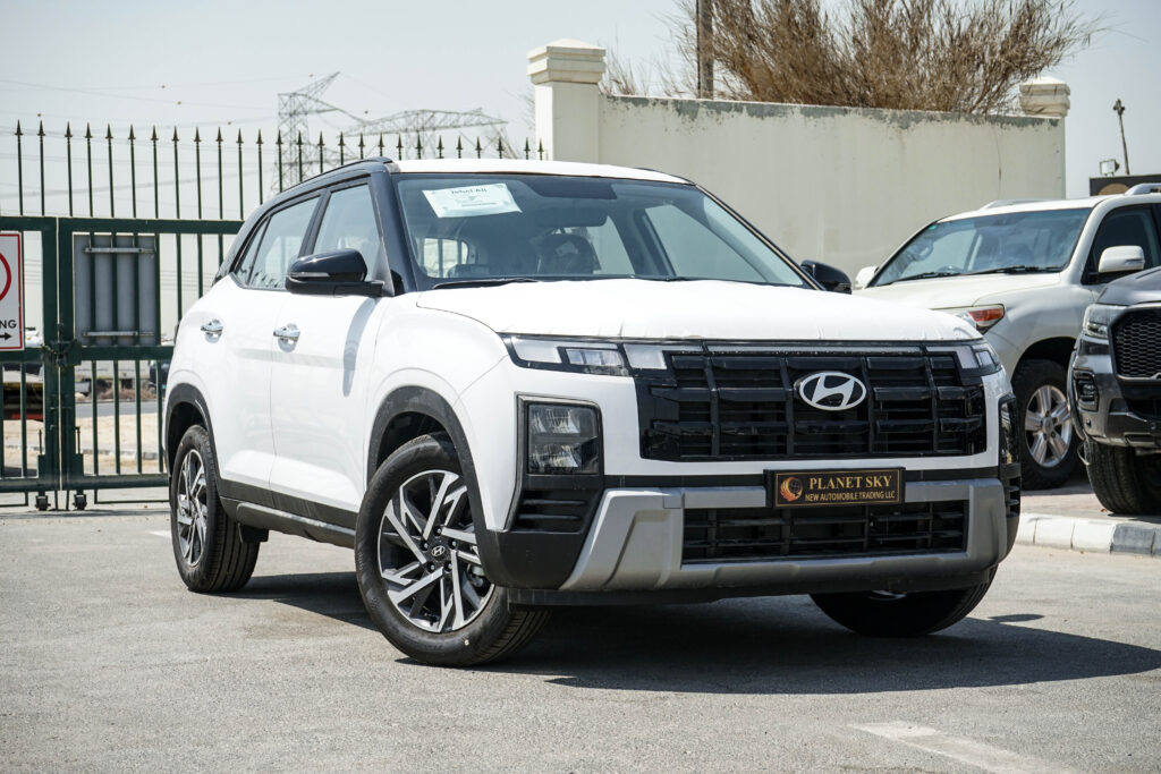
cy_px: 387
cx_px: 580
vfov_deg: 21.2
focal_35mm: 64
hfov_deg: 31.4
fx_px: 2064
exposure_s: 1/800
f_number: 9
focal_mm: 64
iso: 400
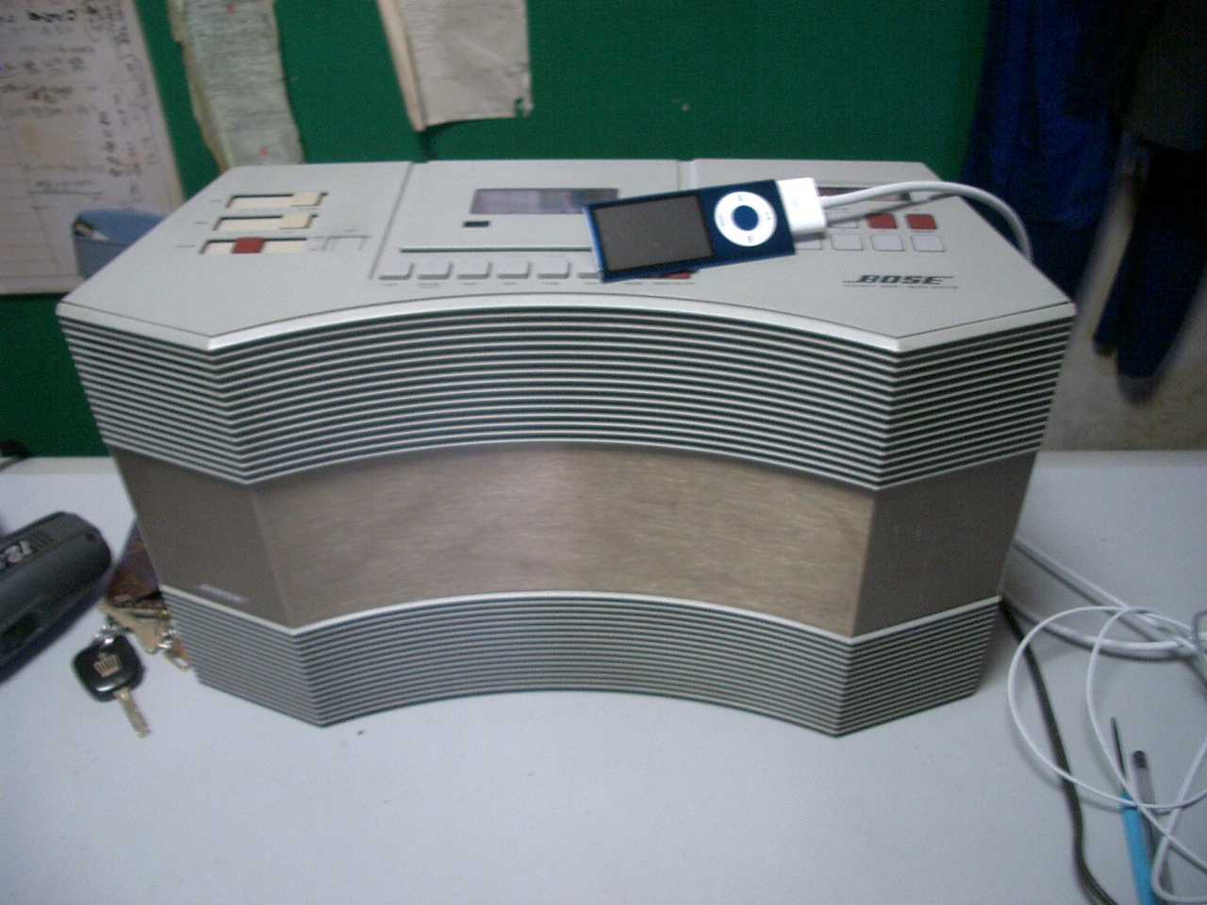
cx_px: 604
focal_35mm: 35
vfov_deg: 40.7
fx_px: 1220
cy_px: 452
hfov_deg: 52.6
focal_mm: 5.8
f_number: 2.6
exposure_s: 1/13
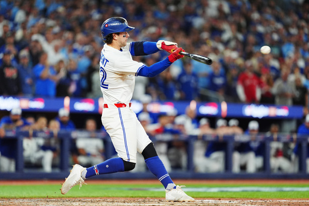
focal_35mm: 300
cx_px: 154
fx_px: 2574
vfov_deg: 4.6
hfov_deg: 6.9
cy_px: 103
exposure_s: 1/2000
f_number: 2.8
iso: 2000
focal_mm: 300
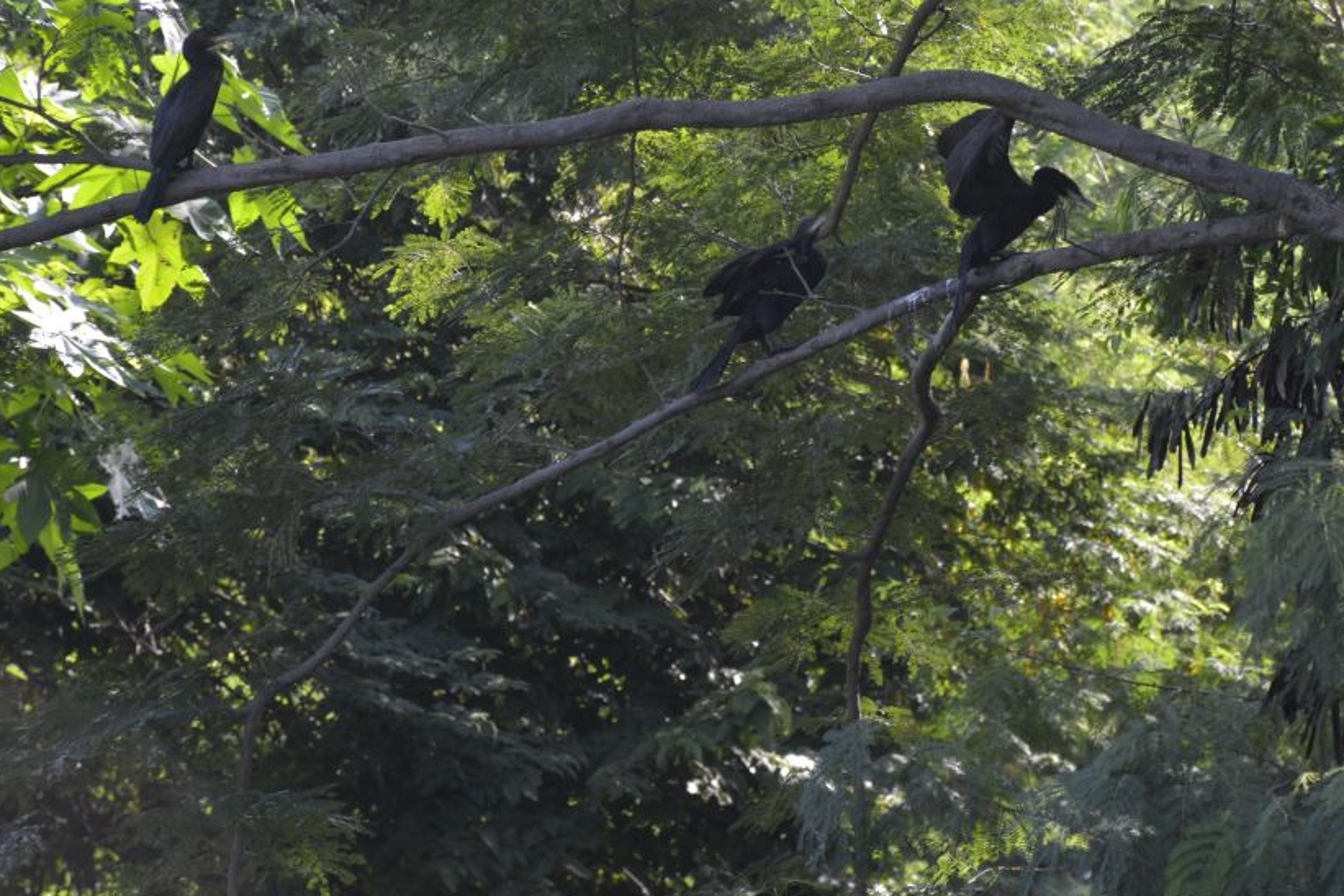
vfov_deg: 4.5
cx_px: 763
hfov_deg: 6.7
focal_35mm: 307
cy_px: 290
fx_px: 11458
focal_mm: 140
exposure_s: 1/250
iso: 450
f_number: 5.6
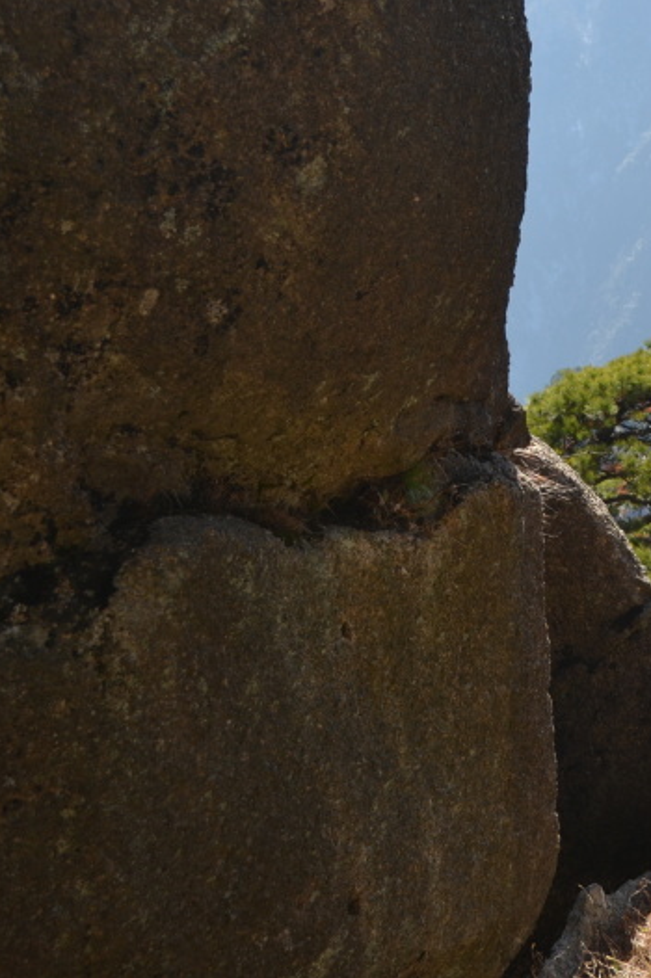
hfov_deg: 16.7
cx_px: 906
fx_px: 2064
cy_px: 425
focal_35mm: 76
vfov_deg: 26.6
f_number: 5.6
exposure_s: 1/125
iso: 100
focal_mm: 26
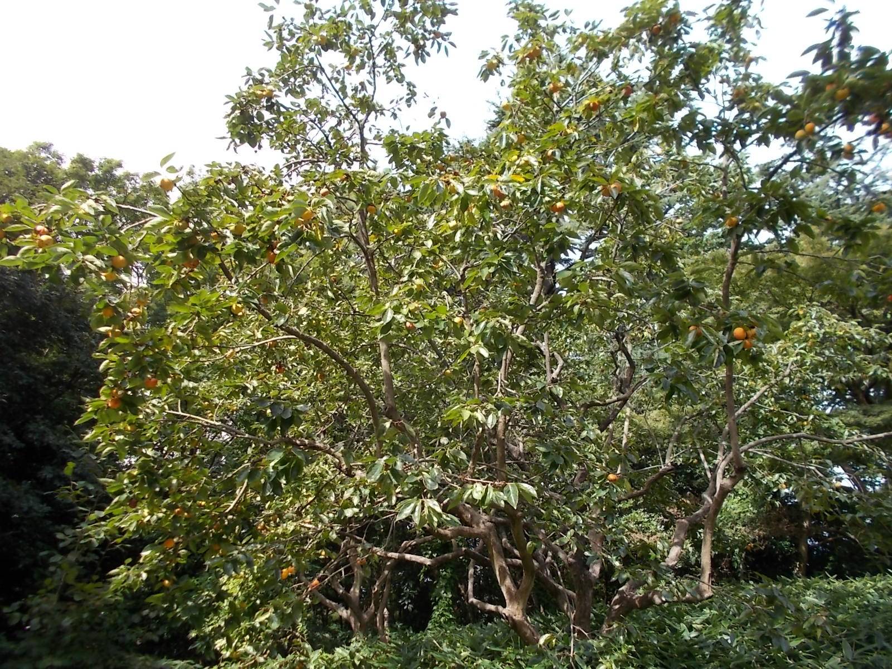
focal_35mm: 26
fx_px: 670
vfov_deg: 53.1
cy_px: 334
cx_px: 446
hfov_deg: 67.3
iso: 80
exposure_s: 1/250
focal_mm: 4.6
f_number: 3.2
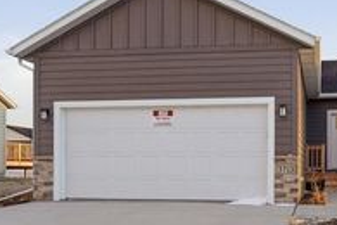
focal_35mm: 42
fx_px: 396
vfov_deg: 31.6
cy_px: 129
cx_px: 270
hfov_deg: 43.9
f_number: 7.1
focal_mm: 16.5
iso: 100
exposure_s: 1/160
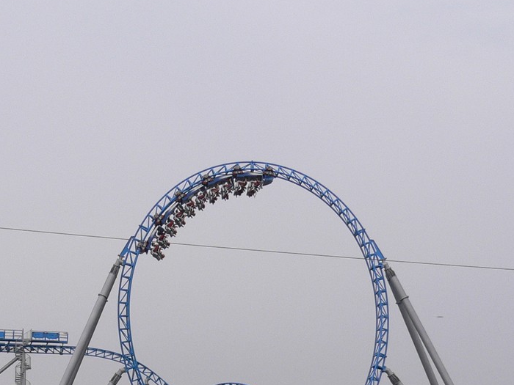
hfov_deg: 27.0
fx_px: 1069
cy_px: 362
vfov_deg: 20.0
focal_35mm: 72
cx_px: 198
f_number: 5.6
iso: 80
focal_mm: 5.8
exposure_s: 1/250
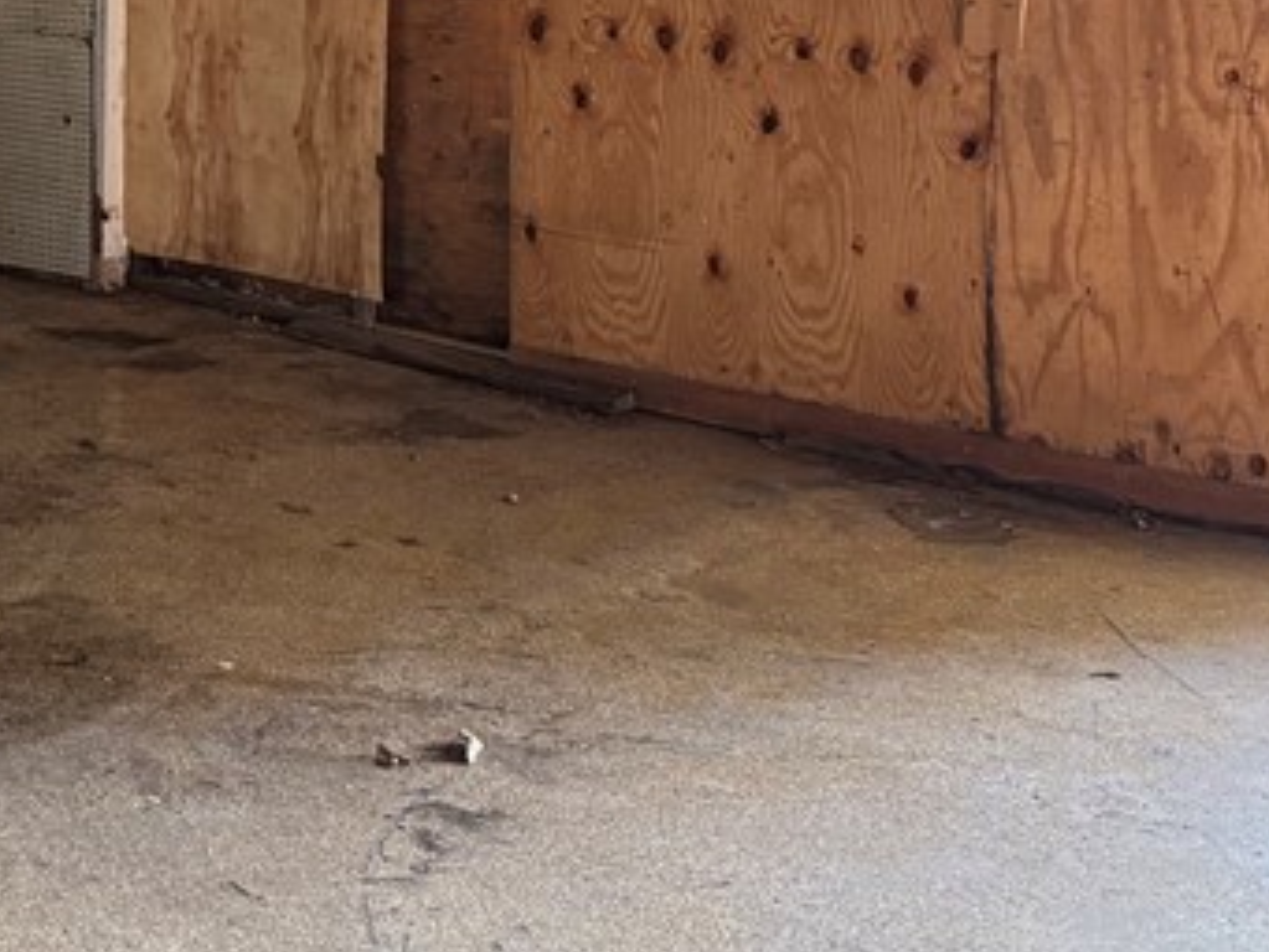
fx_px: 2640
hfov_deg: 24.9
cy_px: -223
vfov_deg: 19.2
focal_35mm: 72
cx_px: -167
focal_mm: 6.76
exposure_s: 1/60
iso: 500
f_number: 1.78
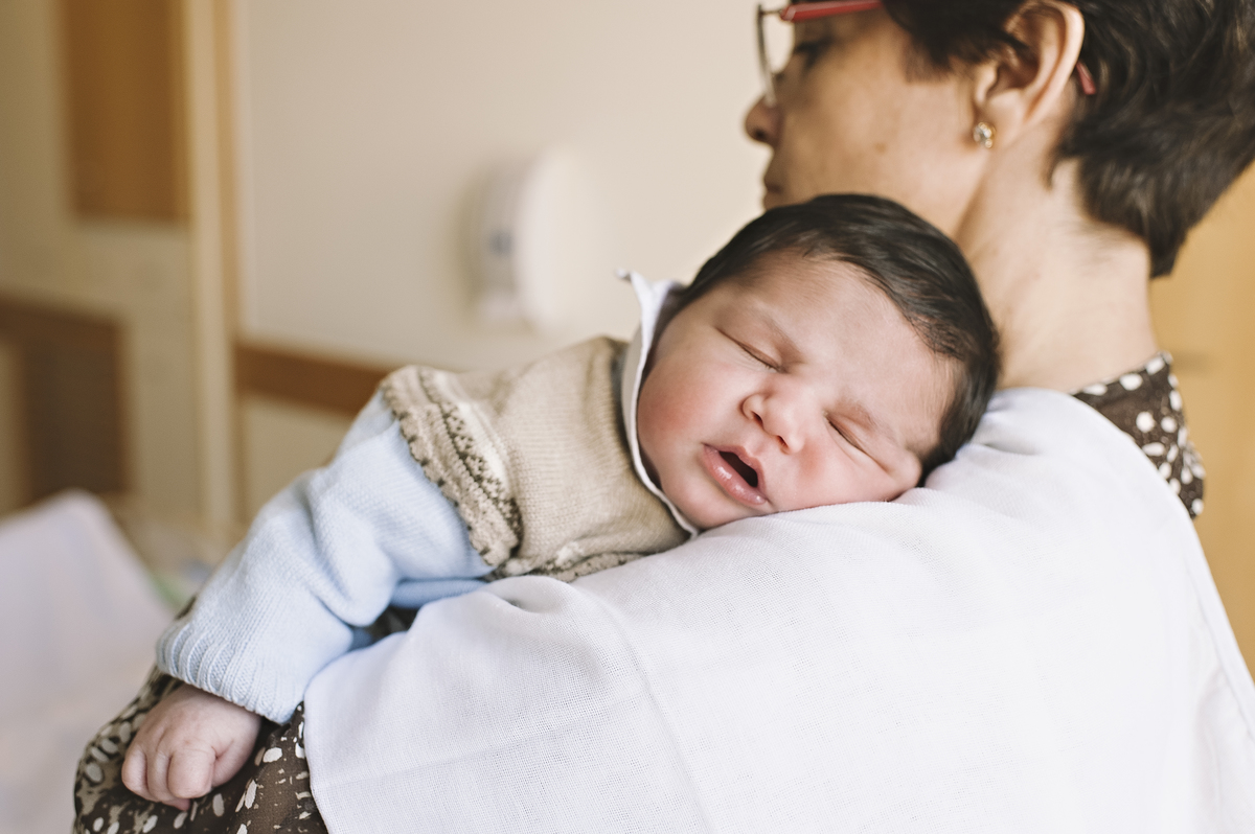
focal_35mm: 35
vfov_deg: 37.8
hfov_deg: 54.5
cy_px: 417
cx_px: 628
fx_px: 1219
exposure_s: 1/250
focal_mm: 35
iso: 500
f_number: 3.5
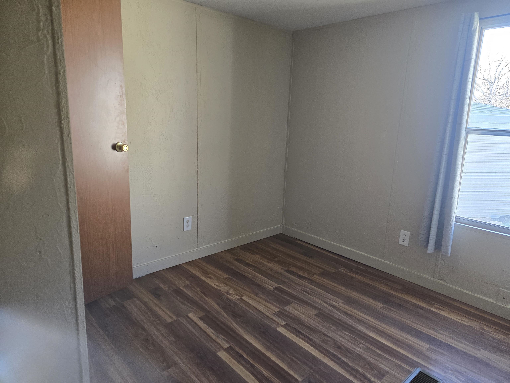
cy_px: 192
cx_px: 255
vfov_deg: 58.9
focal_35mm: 23
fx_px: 339
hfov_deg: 73.9
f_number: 1.7
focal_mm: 6.3
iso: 200
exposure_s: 1/120
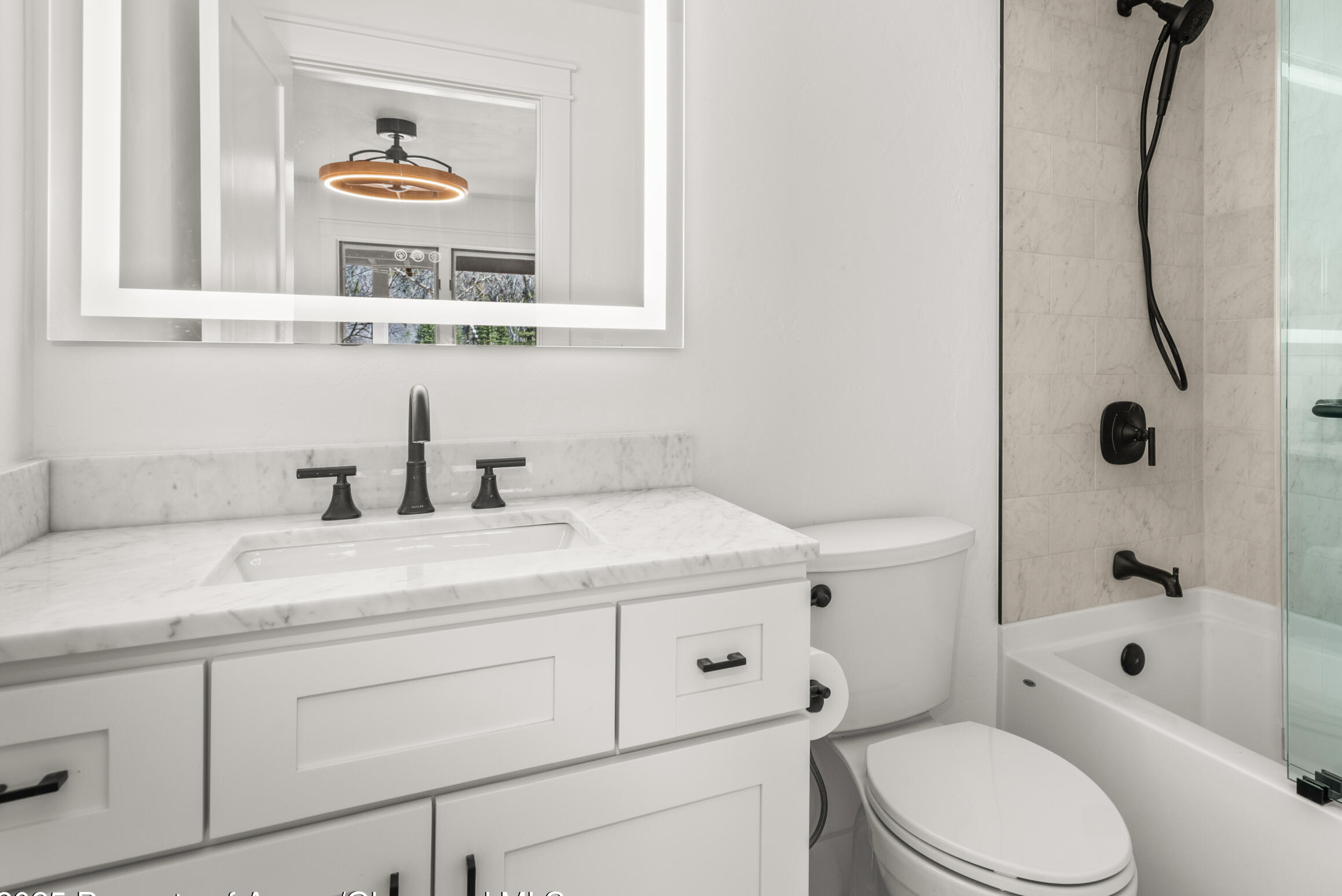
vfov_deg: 57.0
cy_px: 378
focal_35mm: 22
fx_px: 820
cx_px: 836
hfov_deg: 77.2
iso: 400
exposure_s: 1/2.5
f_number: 10
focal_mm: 17
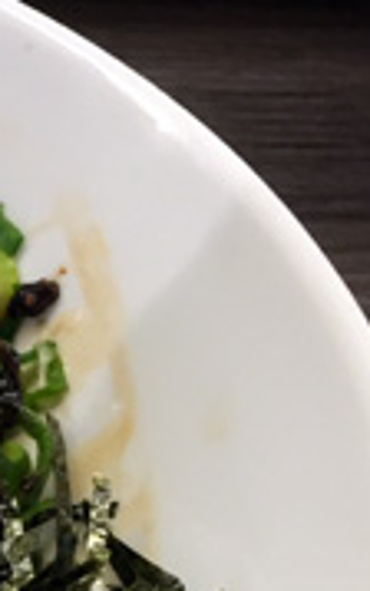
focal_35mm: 110
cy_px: 555
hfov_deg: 10.3
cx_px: -522
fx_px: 1773
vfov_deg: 18.6
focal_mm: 4.15
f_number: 2.2
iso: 80
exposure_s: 1/30
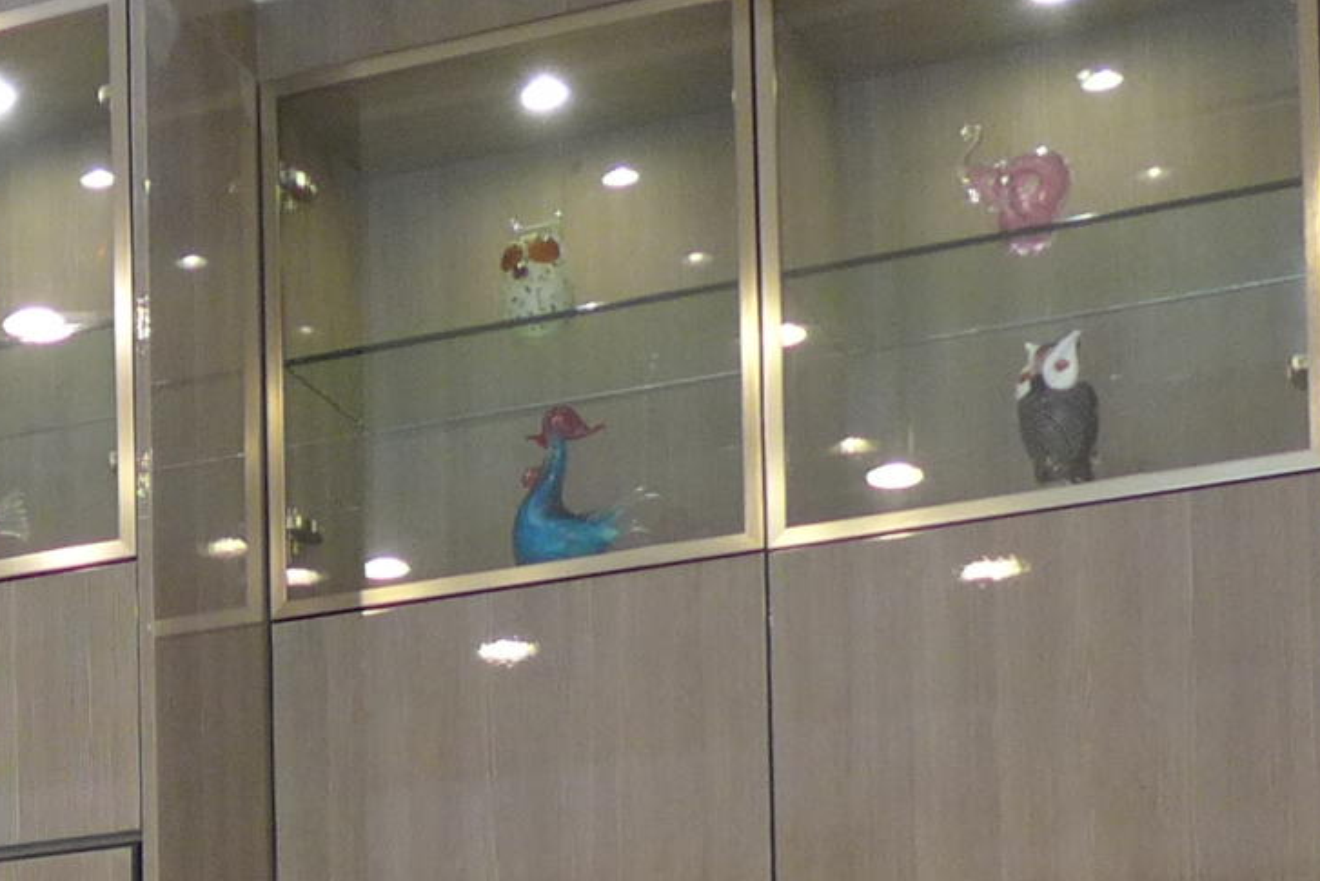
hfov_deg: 19.0
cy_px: 1582
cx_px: -409
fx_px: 3630
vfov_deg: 12.6
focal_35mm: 99
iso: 200
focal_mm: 4.7
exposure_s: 1/60
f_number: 1.4
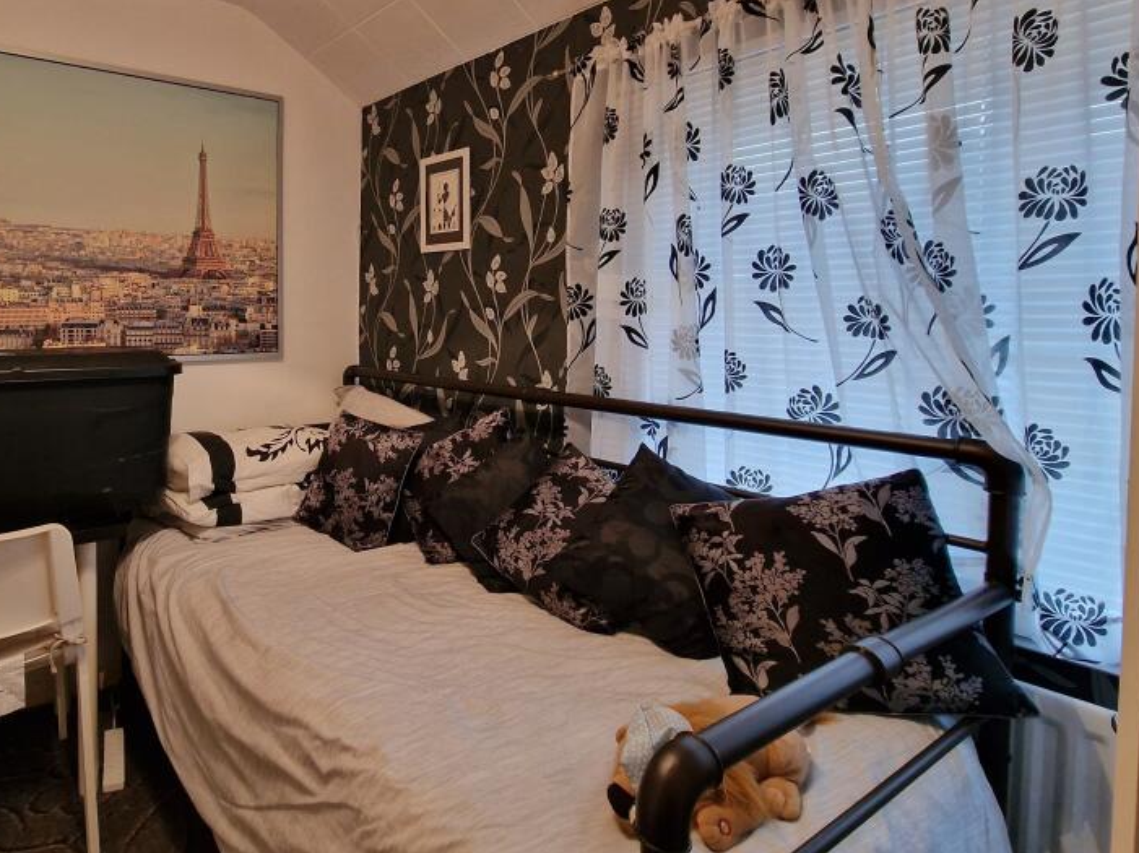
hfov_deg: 80.6
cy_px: 335
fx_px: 625
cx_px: 343
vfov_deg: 67.9
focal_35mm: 19
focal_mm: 2.2
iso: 320
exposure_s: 1/50
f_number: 2.2
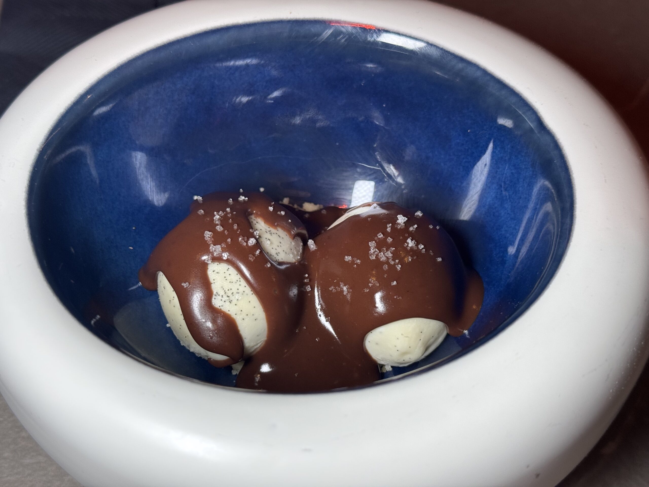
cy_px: 244
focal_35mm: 48
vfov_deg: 30.3
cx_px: 324
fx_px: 900
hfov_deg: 39.7
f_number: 1.78
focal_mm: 6.76
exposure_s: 1/100
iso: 64
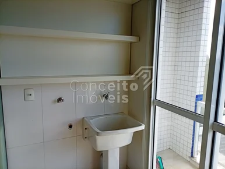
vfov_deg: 51.4
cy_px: 84
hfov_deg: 65.3
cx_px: 112
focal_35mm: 27
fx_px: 176
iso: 50
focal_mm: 3.84
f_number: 1.8
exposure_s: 1/284
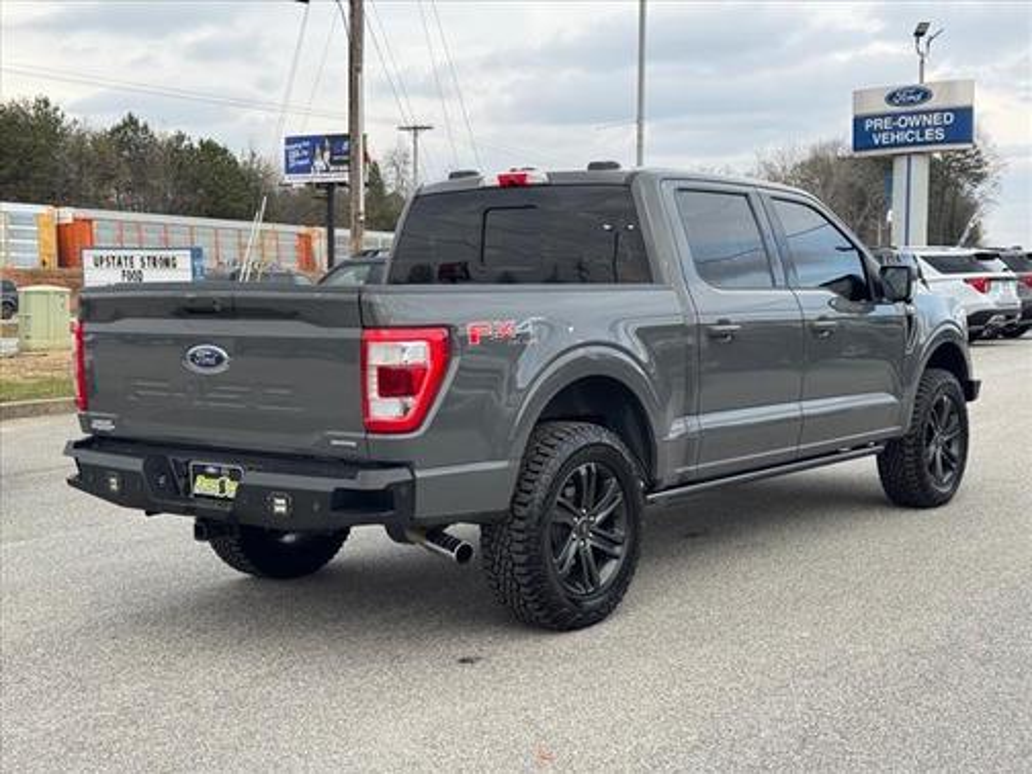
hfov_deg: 39.7
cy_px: 387
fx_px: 1431
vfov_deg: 30.3
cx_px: 516
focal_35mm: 48
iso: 64
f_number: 1.78
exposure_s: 1/621
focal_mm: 6.76
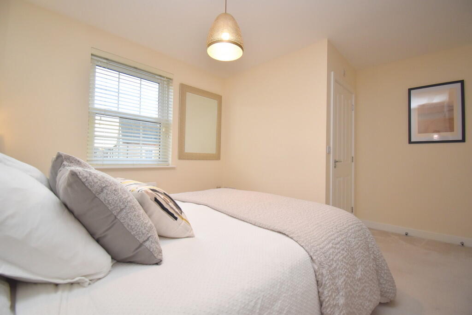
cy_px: 158
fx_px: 197
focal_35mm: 15
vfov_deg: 77.3
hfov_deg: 100.4
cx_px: 236
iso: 800
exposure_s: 1/125
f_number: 4.5
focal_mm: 10
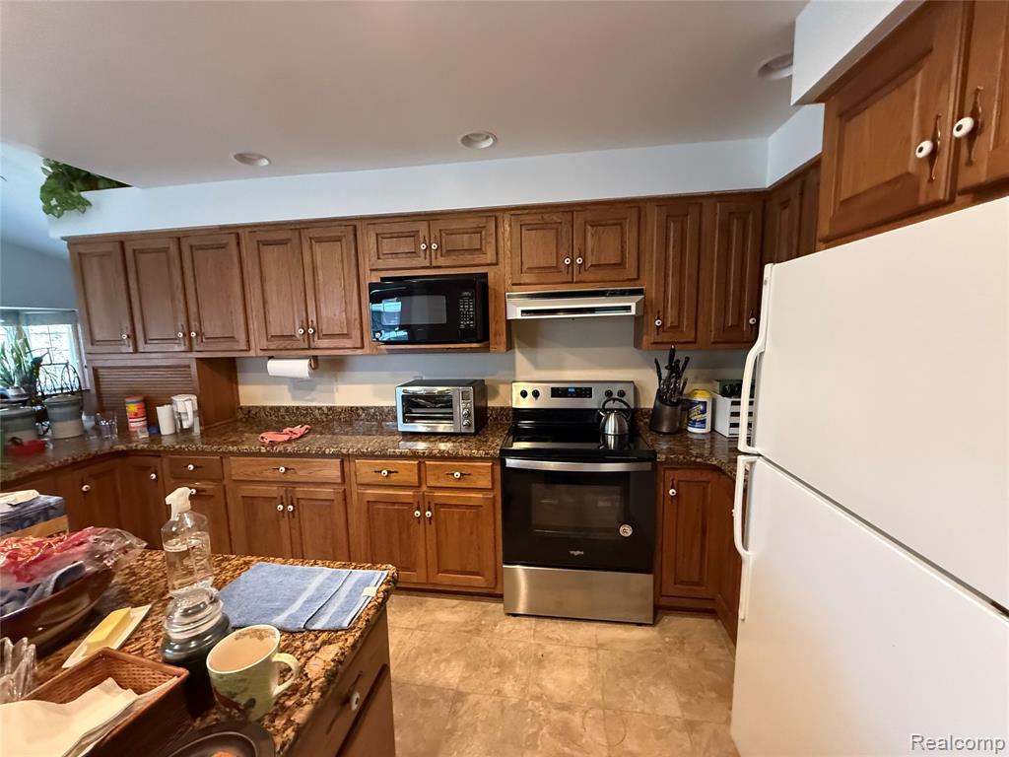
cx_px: 504
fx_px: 408
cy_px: 378
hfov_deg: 102.1
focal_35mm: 14
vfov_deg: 85.7
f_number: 2.2
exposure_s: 1/60
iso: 800
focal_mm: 2.22
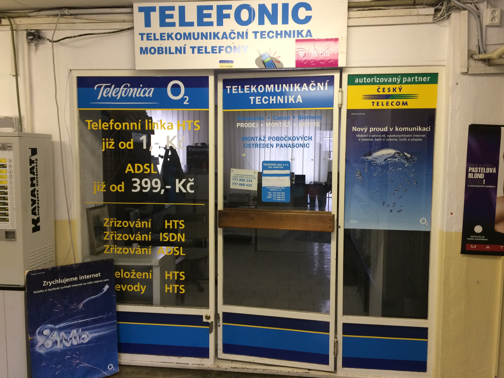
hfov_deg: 61.7
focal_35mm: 29
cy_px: 189
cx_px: 252
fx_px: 422
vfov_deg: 48.2
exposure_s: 1/33
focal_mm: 4.15
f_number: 2.2
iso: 160
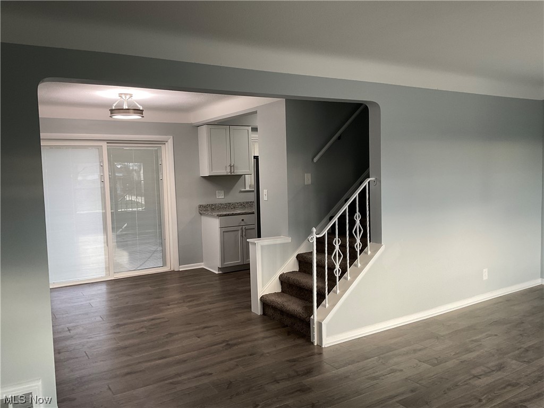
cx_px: 272
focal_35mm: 29
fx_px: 456
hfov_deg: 61.7
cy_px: 204
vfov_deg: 48.2
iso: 64
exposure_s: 1/60
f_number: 1.8
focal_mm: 3
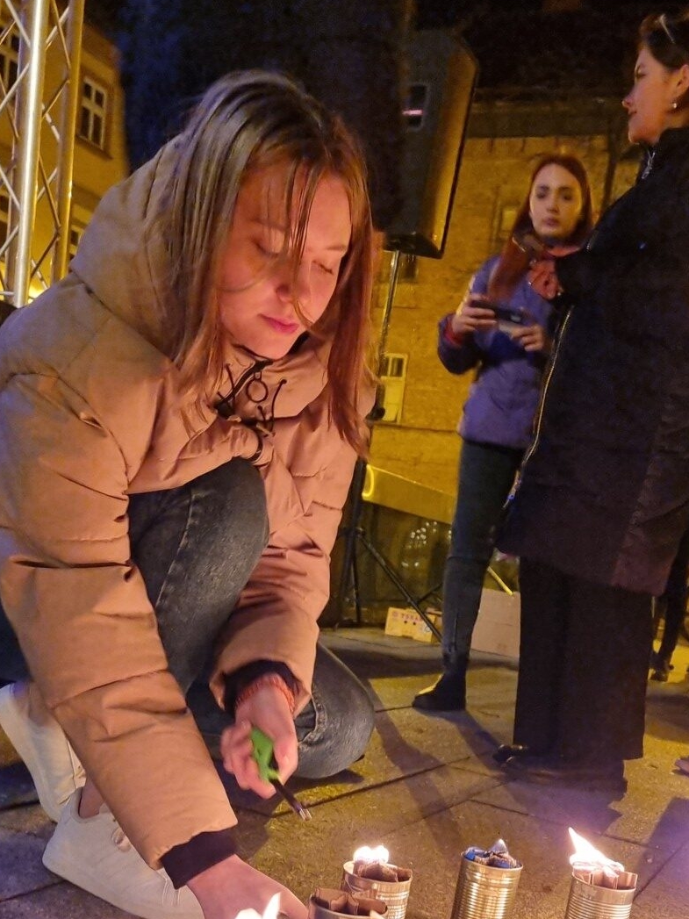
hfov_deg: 32.7
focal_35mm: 44
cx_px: 423
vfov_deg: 41.4
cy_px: 710
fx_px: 1168
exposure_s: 1/50
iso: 800
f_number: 1.8
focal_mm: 6.7
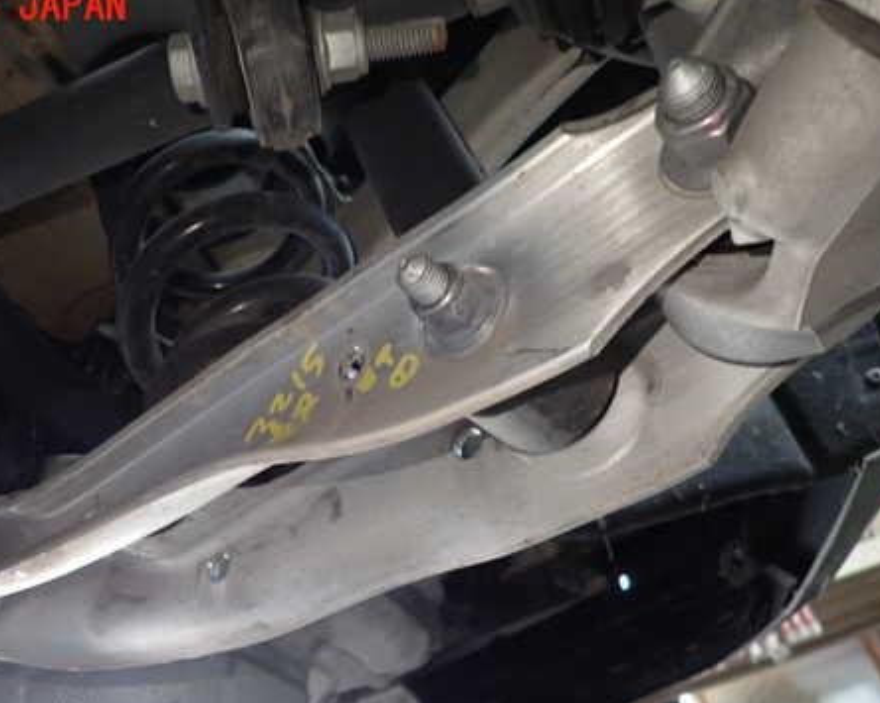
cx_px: 361
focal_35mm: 33
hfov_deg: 53.9
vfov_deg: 44.3
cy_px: 428
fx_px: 859
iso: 250
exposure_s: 1/30
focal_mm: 4.5
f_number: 2
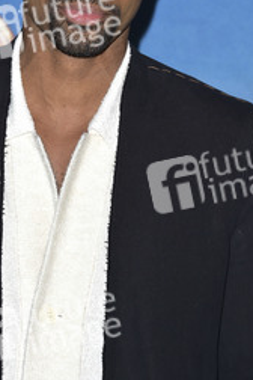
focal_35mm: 214
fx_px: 2256
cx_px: 88
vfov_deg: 9.6
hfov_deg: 6.4
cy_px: 103
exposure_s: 1/250
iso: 320
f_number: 6.3
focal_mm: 135
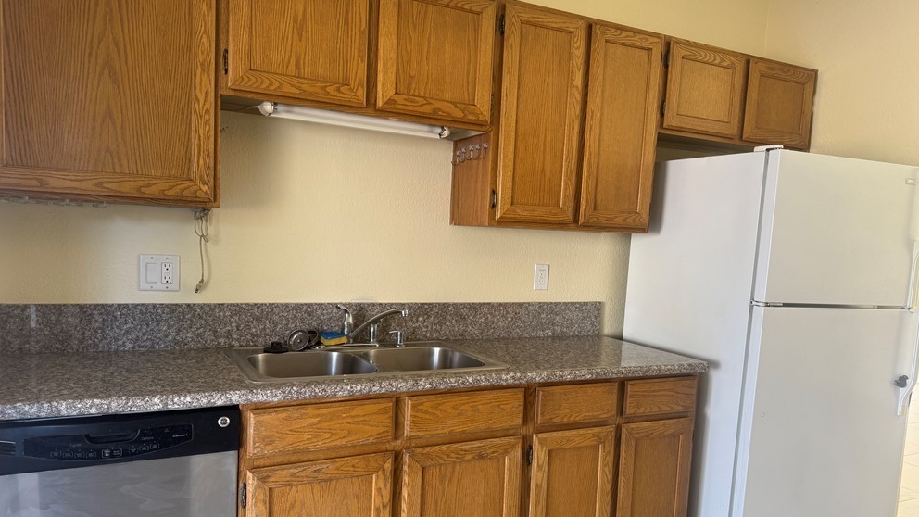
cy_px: 310
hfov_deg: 69.9
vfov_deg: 42.7
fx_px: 658
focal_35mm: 27
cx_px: 465
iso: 100
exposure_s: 1/121
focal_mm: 6.76
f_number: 1.78
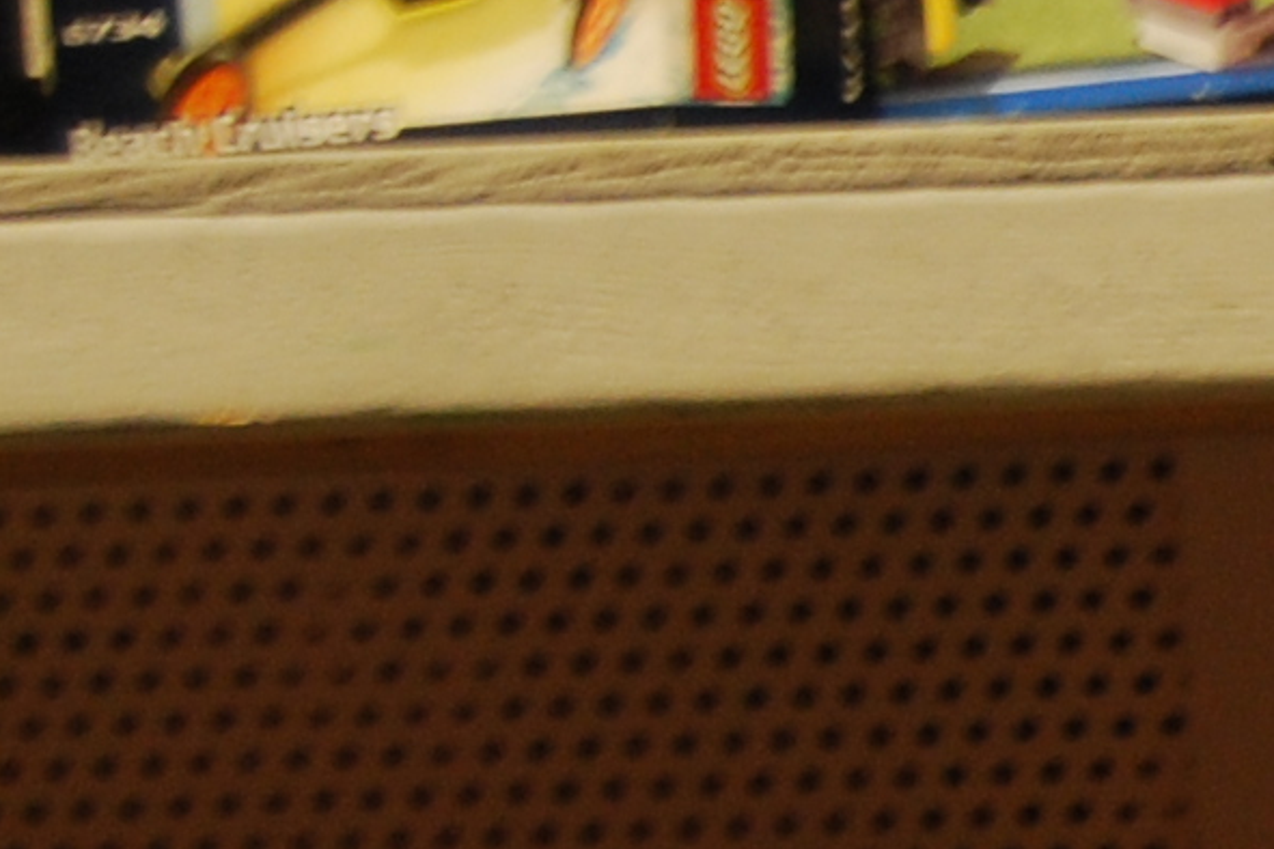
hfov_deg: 6.4
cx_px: 3335
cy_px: 832
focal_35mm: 305
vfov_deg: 4.5
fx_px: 10803
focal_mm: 31
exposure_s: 1/30
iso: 360
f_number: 4.5
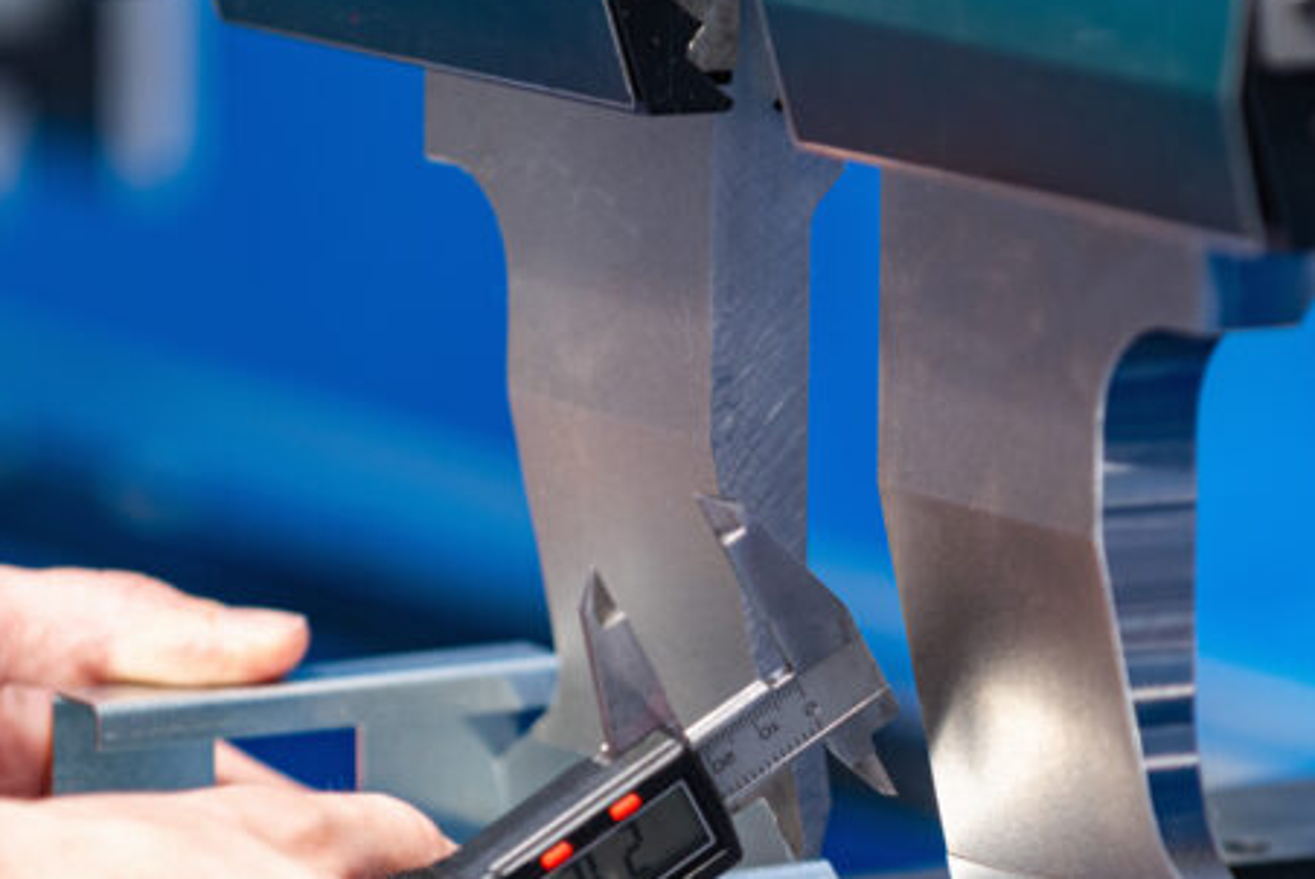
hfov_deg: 5.9
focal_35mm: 351
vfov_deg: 3.9
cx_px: 899
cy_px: 720
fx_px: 12829
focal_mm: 155
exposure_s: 1/160
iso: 360
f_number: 3.2
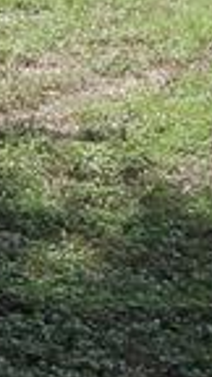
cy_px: 71
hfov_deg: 6.0
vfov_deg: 11.5
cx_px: -461
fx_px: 1859
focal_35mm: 186
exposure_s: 1/1000
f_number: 2.8
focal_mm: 4.3
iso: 100
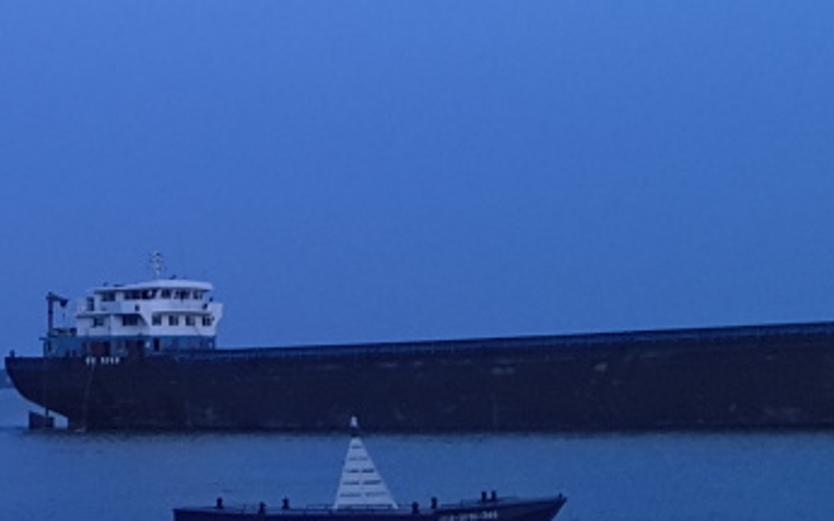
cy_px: 118
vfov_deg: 11.4
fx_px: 2590
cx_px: -58
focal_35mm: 114
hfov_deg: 17.7
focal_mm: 4.73
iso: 160
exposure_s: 1/33
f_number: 2.2
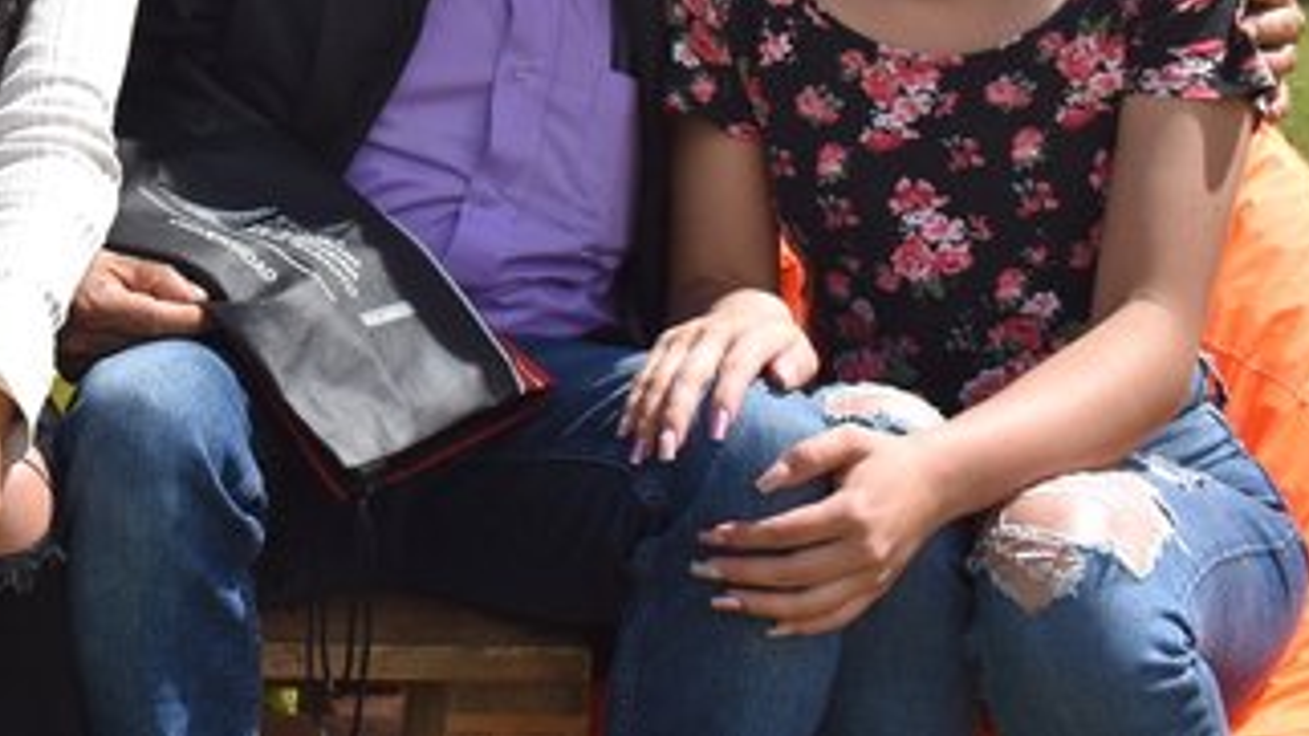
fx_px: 2958
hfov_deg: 23.8
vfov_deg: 13.5
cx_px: -20
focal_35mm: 85
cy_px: -289
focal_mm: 23
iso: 250
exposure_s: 1/500
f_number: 8
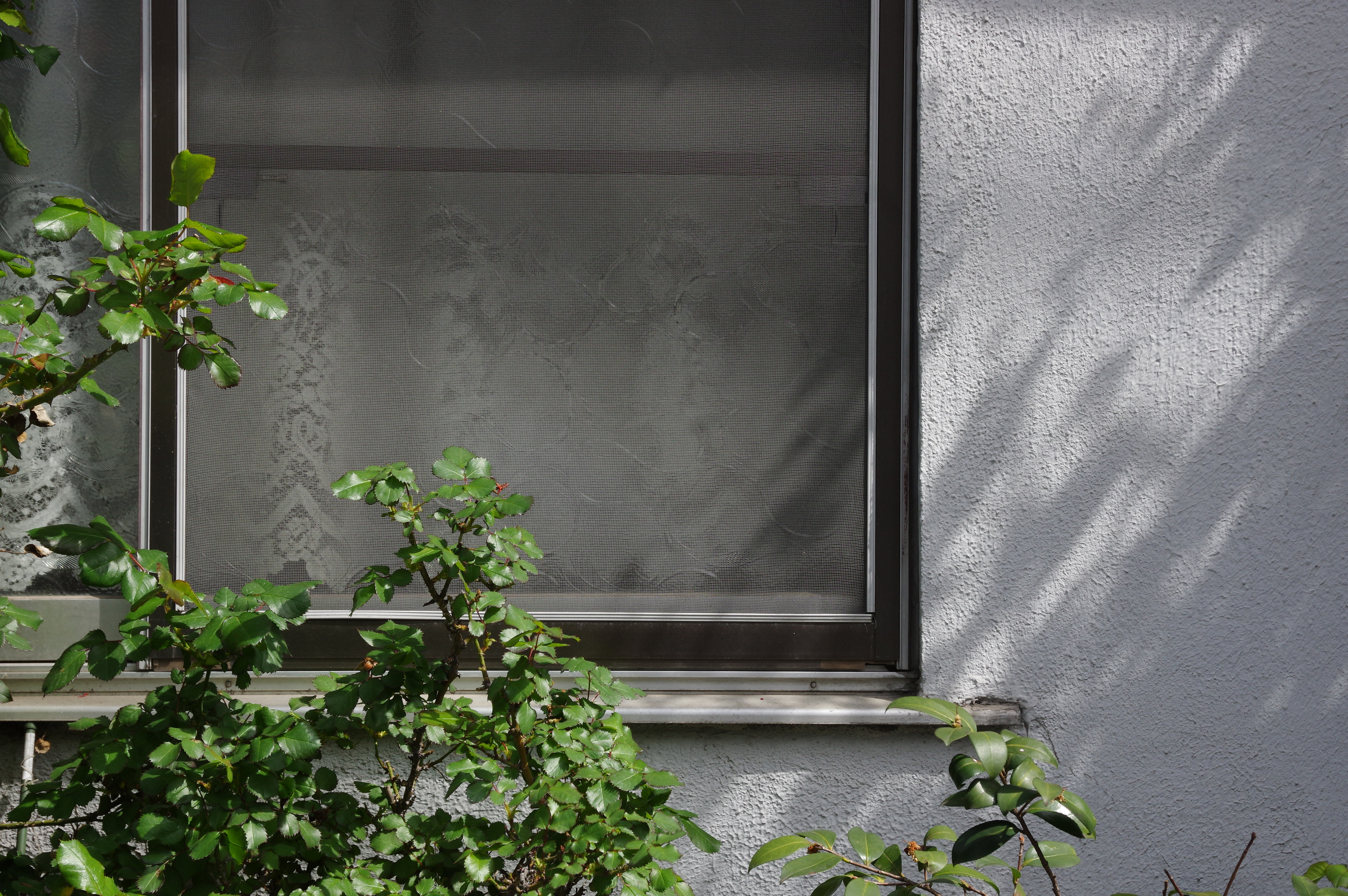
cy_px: 448
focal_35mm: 72
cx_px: 674
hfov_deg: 28.1
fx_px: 2694
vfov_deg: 18.9
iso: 400
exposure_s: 1/320
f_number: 10
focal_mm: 48
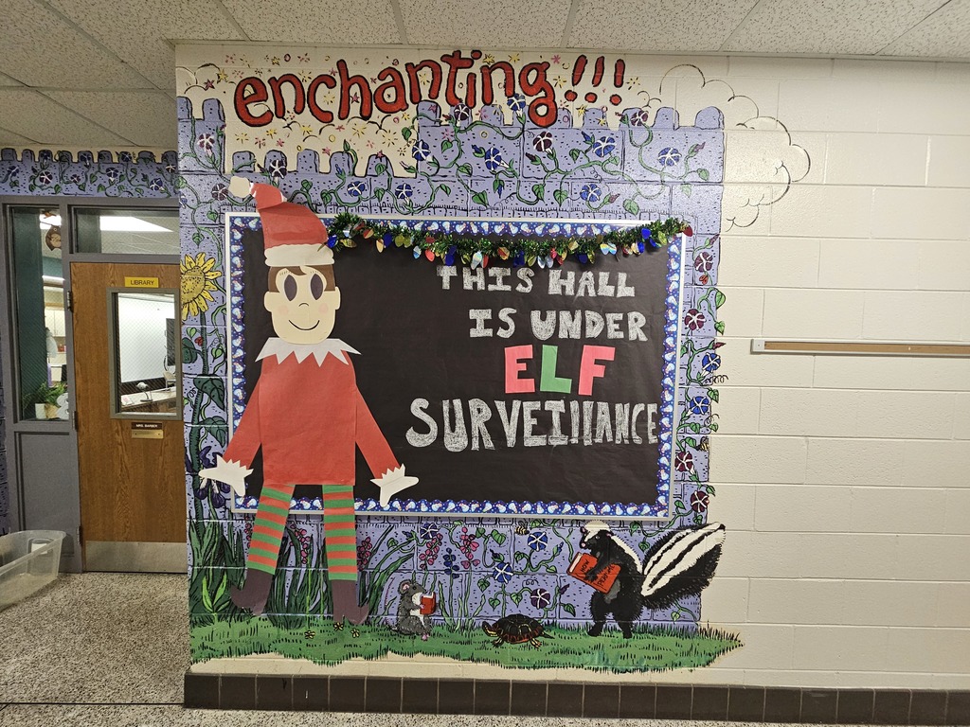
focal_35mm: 13
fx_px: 364
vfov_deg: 89.9
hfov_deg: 106.2
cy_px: 364
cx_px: 485
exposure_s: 1/60
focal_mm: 2.2
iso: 320
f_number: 2.2
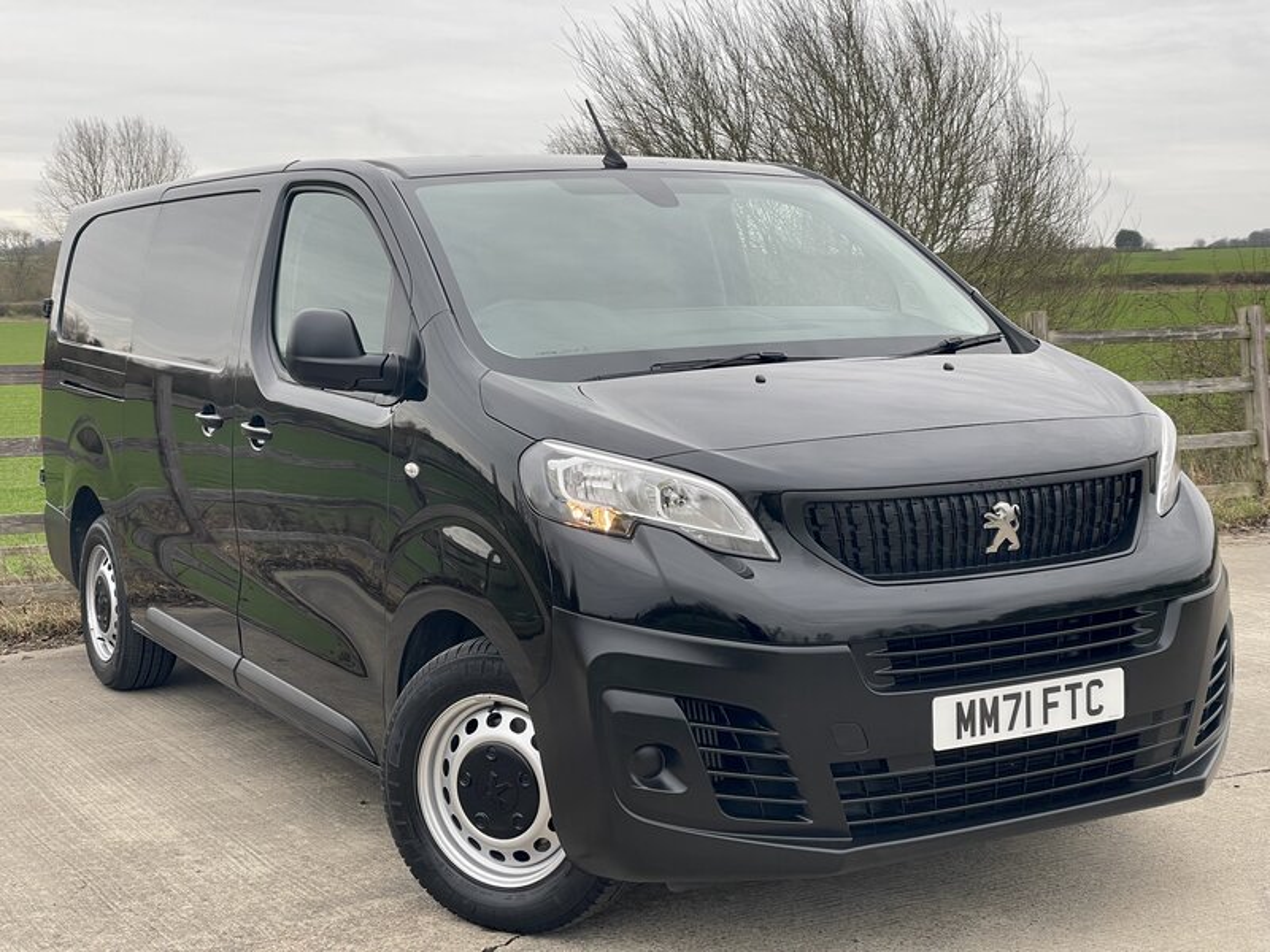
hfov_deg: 36.8
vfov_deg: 28.0
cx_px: 635
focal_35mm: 52
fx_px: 1908
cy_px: 476
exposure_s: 1/122
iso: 25
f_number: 2
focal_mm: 6
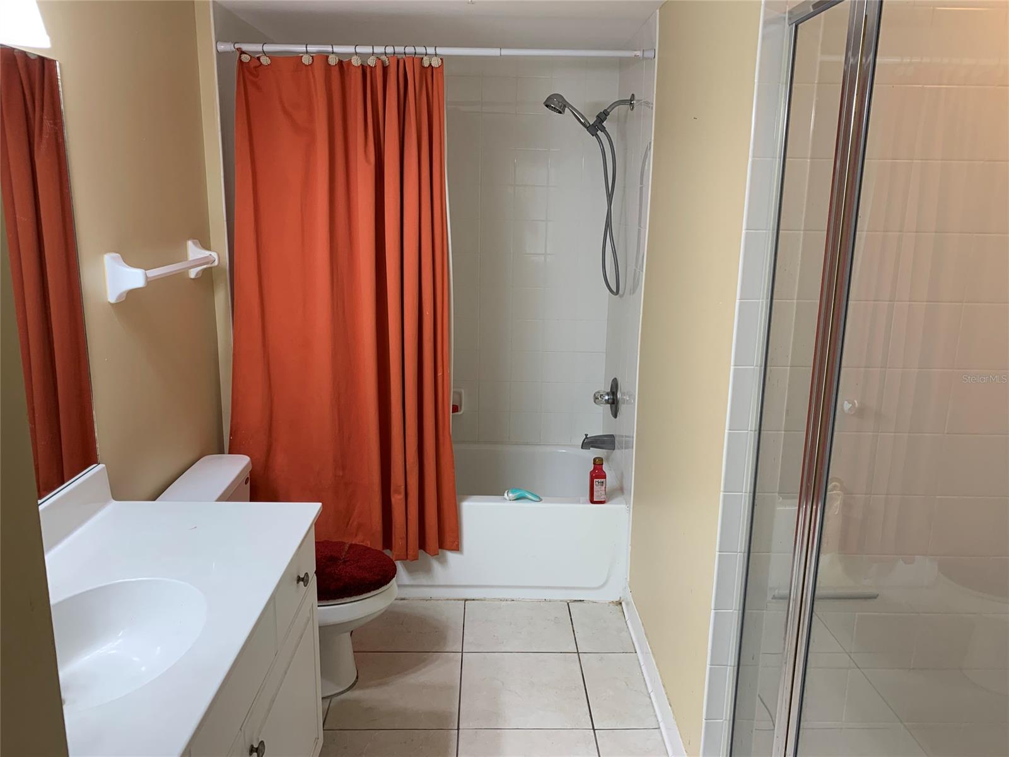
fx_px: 758
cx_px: 504
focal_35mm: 26
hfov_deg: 67.3
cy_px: 378
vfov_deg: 53.1
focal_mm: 4.25
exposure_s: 1/60
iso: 80
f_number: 1.8
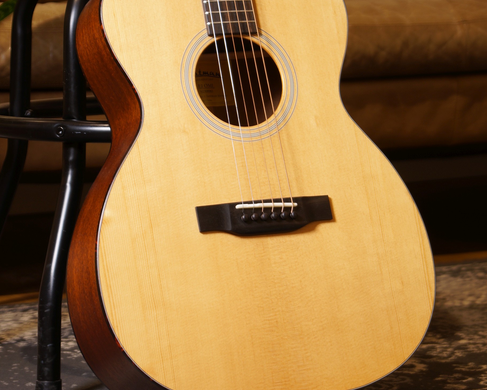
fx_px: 2133
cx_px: 244
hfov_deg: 13.0
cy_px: 178
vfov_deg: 10.4
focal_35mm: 148
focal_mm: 70
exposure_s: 1/13
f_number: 5
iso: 100
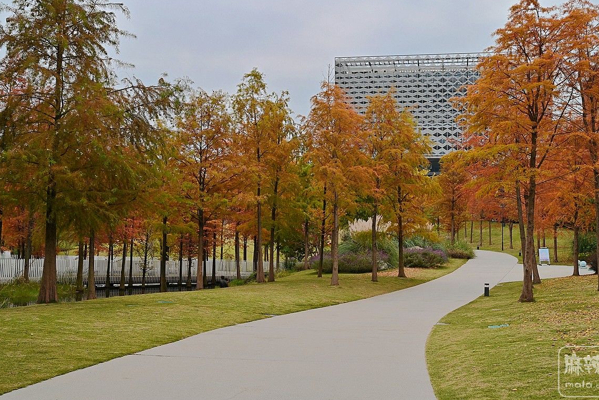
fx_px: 666
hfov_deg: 48.5
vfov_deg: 33.4
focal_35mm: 40
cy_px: 195
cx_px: 303
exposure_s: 8
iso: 100
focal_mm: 38
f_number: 11
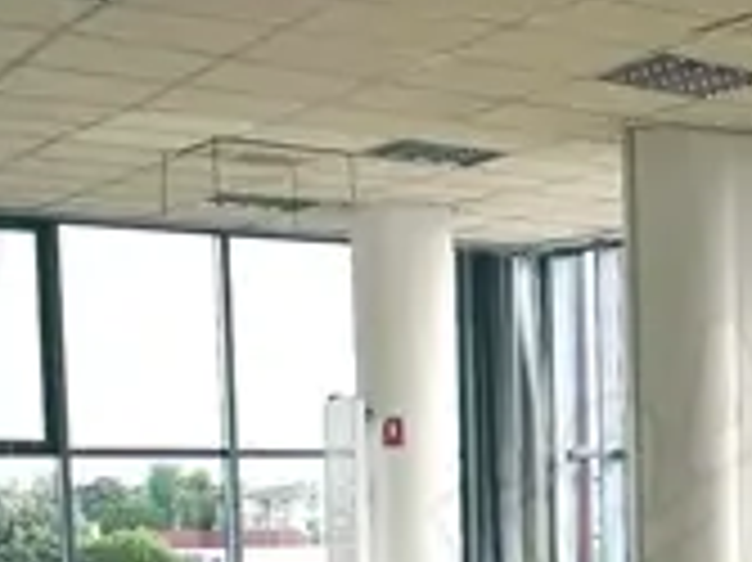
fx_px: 1824
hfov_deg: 20.3
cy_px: 616
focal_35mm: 84
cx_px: 1094
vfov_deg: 17.0
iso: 64
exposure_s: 1/100
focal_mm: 2.22
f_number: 2.2
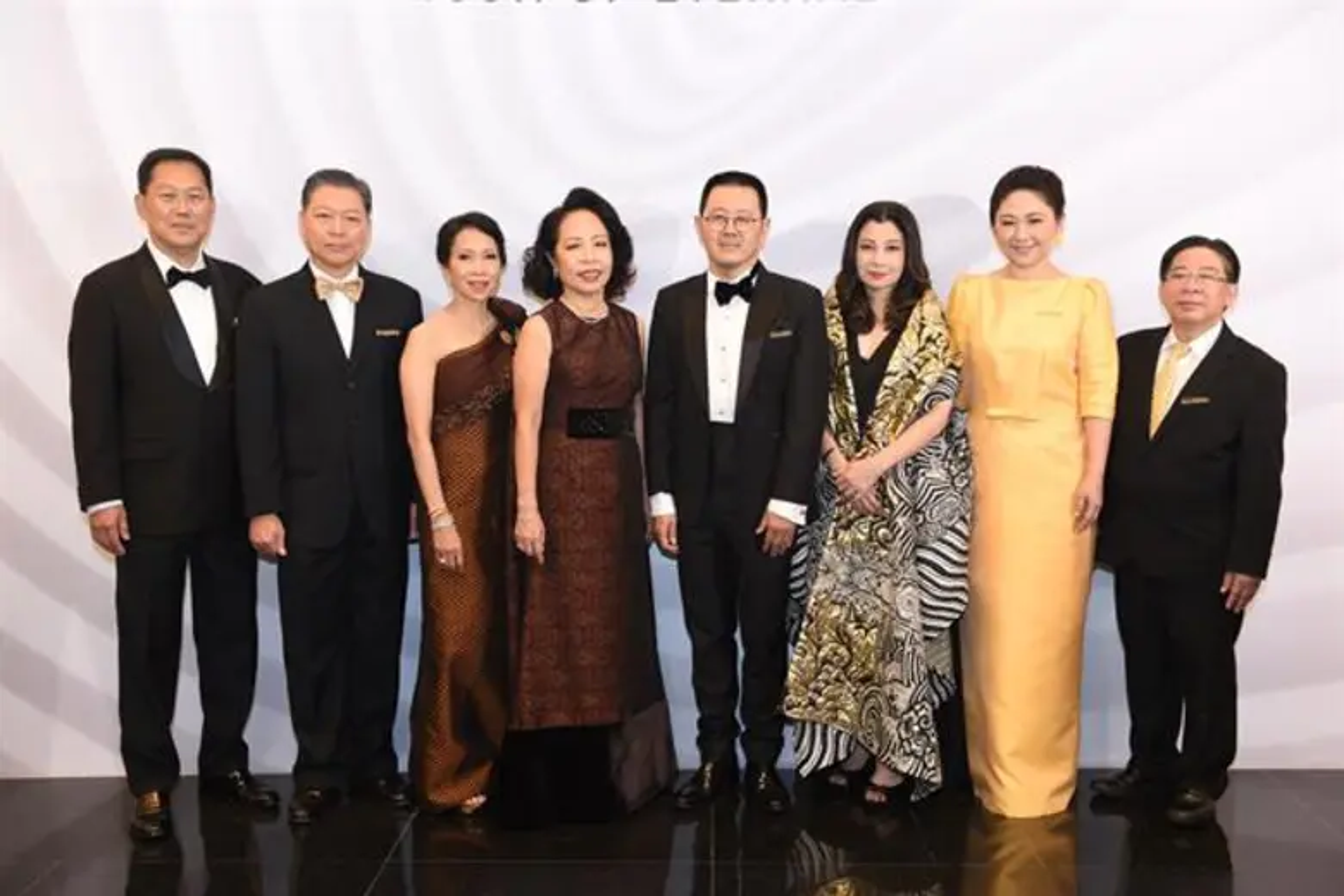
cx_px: 672
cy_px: 448
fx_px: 1419
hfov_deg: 50.7
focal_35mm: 38
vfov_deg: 35.1
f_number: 4
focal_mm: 38
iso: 1600
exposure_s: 1/125
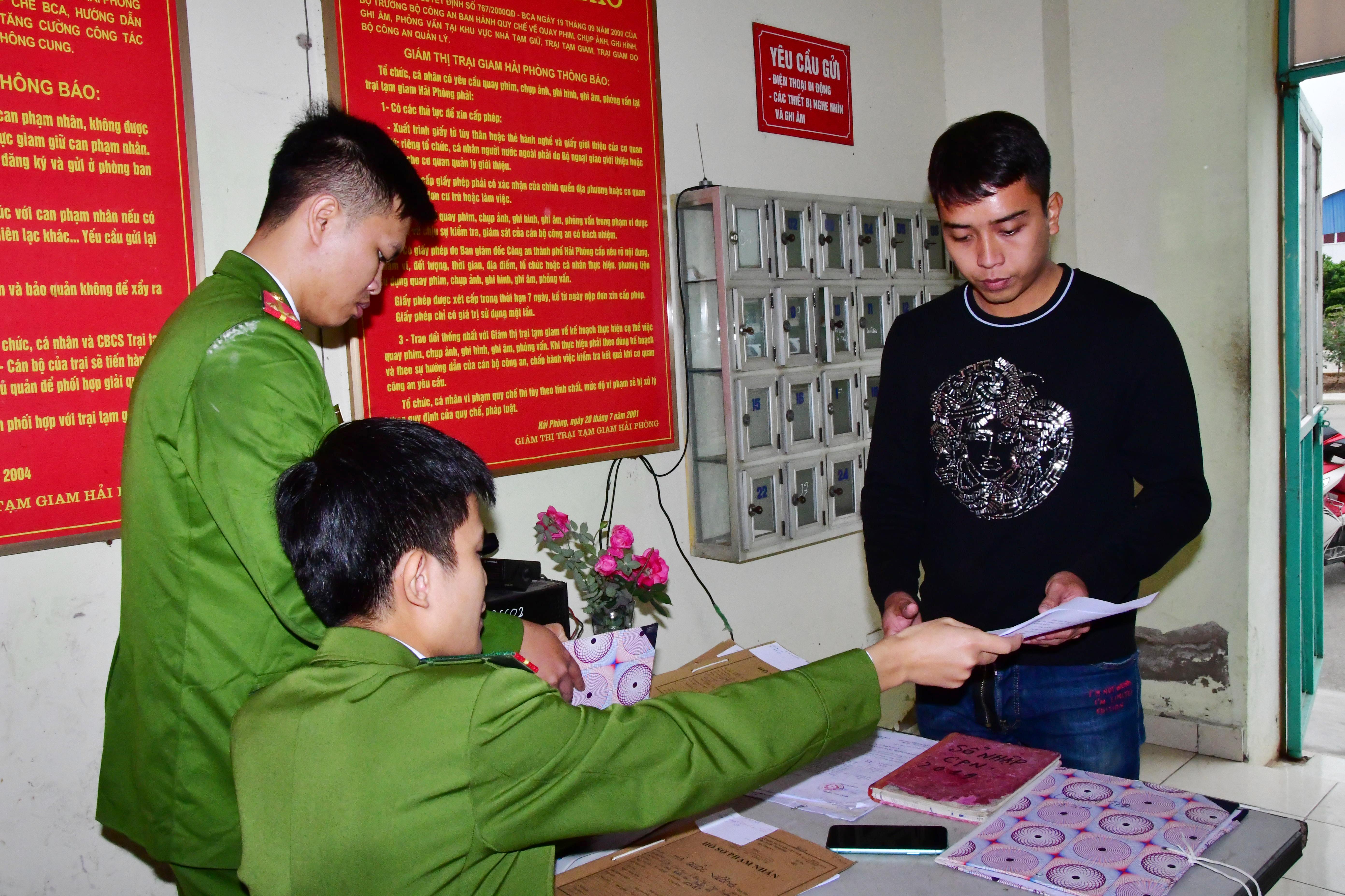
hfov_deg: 59.5
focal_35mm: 32
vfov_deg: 41.7
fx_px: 1177
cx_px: 672
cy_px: 448
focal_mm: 21
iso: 3200
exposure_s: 1/200
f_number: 22
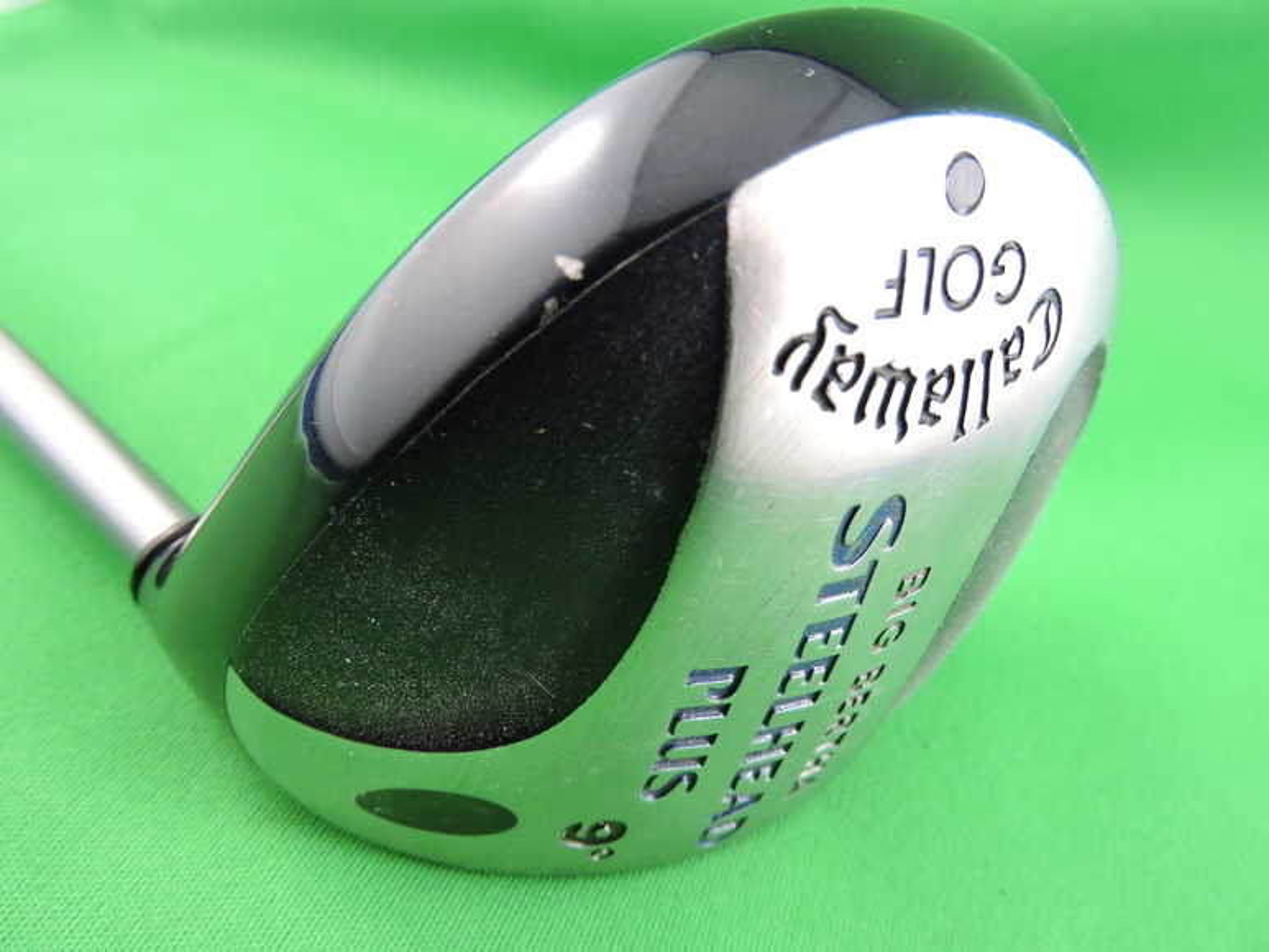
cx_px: 634
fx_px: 880
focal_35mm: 24
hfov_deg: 71.6
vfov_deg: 56.8
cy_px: 476
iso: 280
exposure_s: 1/30
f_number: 3.3
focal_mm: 4.3
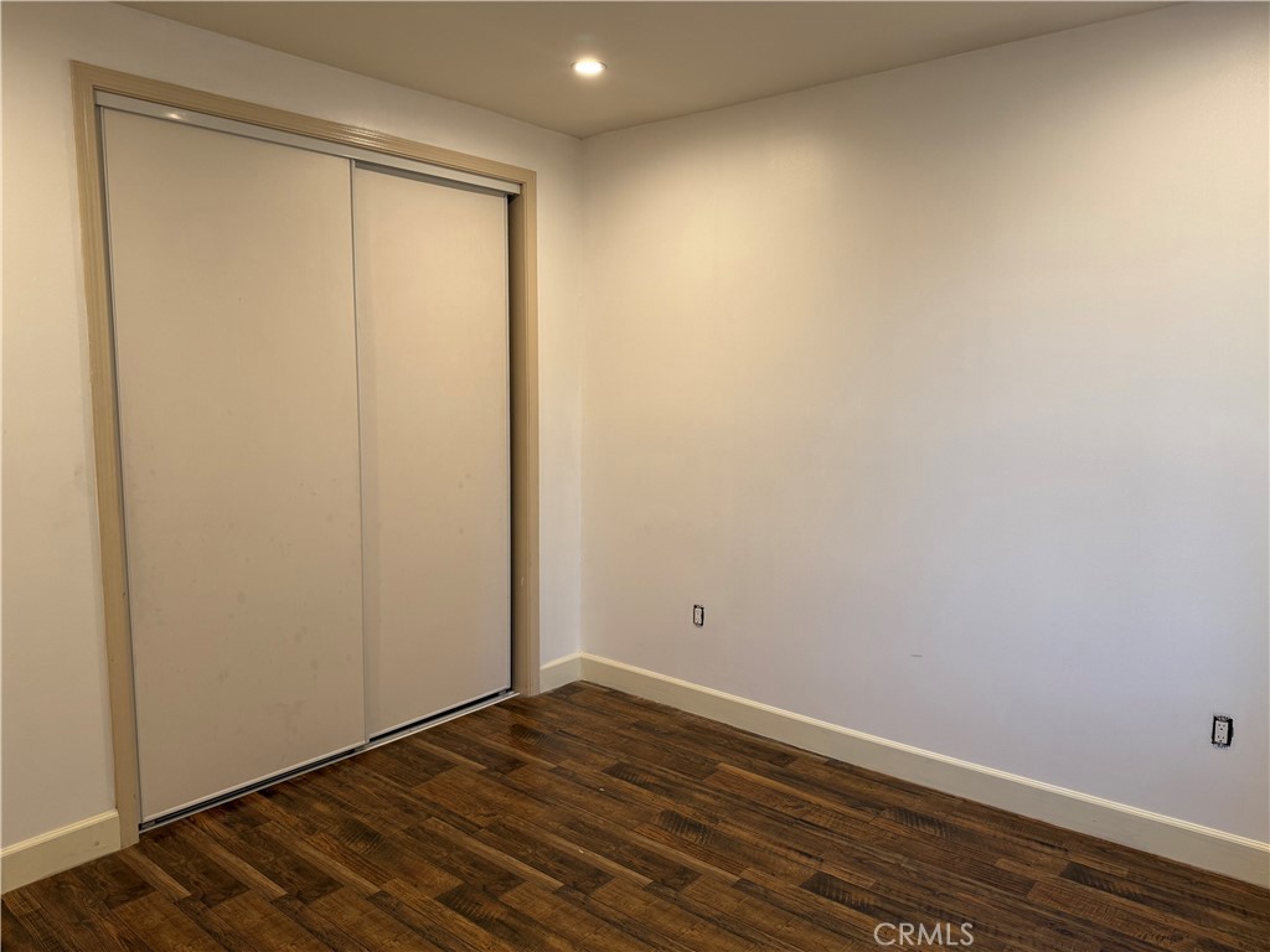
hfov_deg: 71.6
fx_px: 881
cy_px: 476
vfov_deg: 56.8
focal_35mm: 24
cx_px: 635
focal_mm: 6.76
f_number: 1.78
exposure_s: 1/60
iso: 125
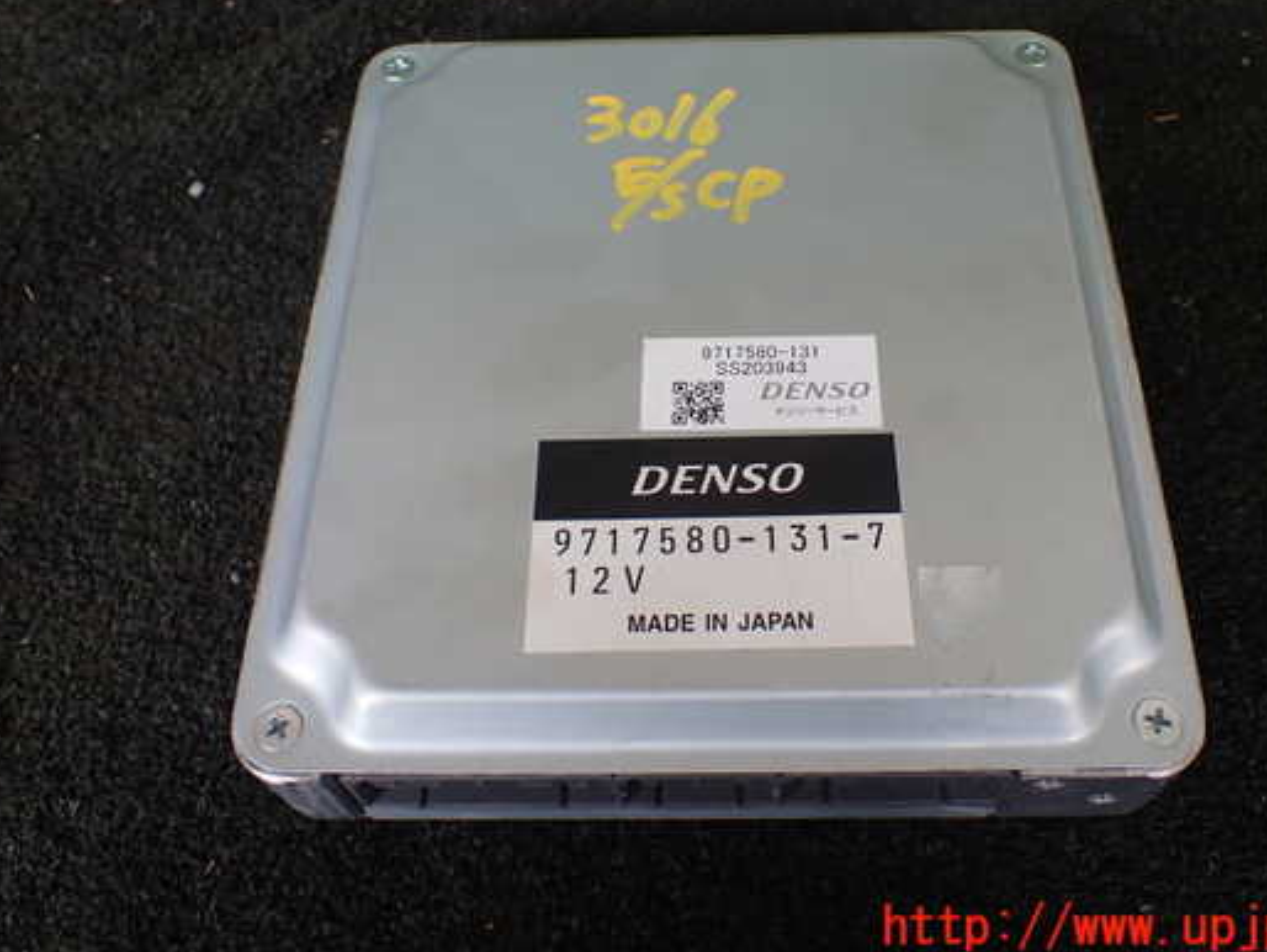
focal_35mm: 35
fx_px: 1282
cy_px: 404
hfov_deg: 52.5
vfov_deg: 40.6
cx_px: 700
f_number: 2.3
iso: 125
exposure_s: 1/125
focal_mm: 5.4
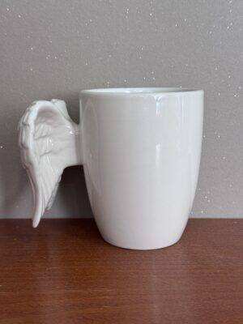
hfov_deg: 30.3
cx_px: 122
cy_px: 162
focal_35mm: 48
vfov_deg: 39.7
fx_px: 449
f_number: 1.78
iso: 100
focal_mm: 6.76
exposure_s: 1/104
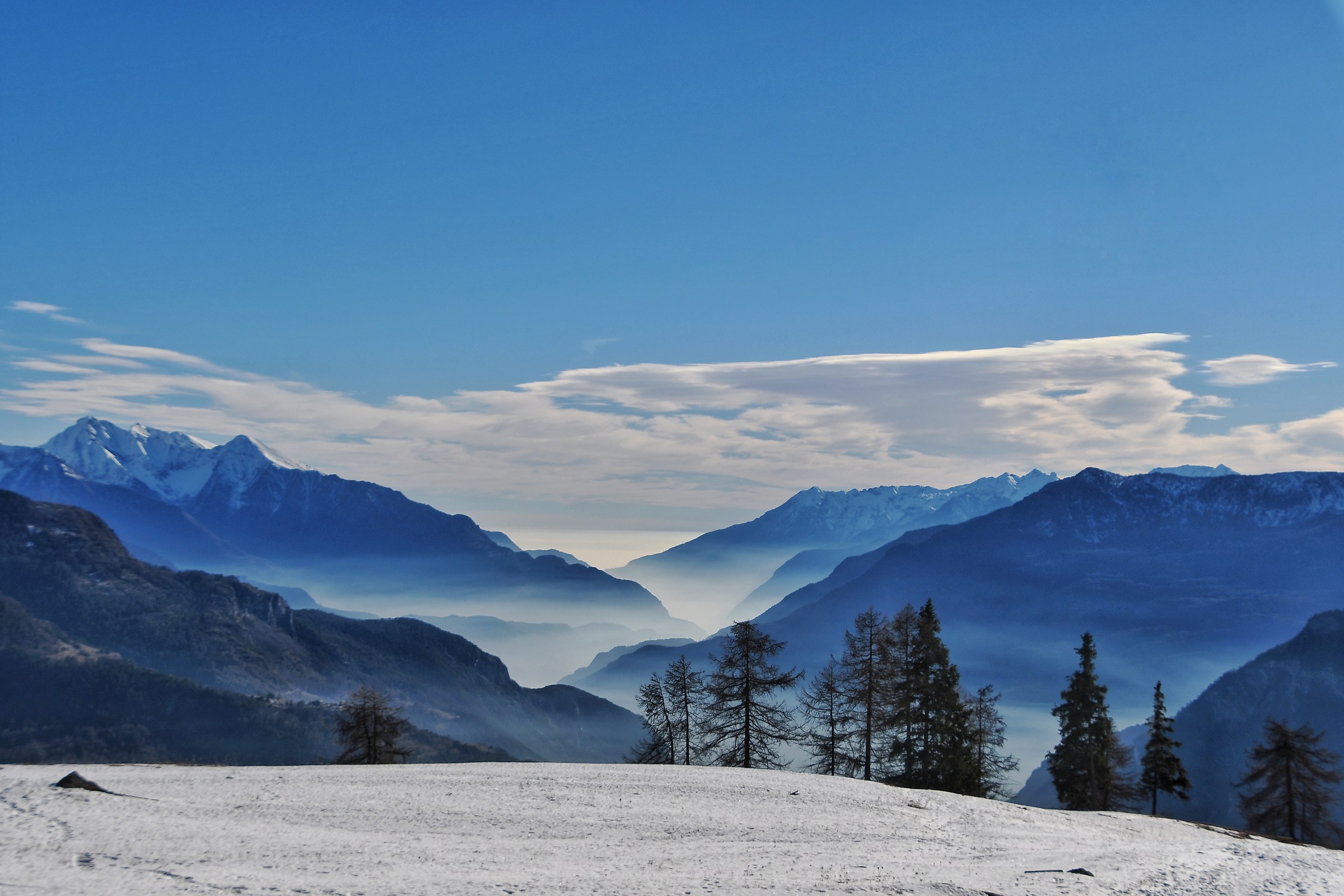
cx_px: 672
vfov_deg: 22.6
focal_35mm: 60
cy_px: 448
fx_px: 2240
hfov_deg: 33.4
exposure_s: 1/2000
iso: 200
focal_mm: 40
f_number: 8
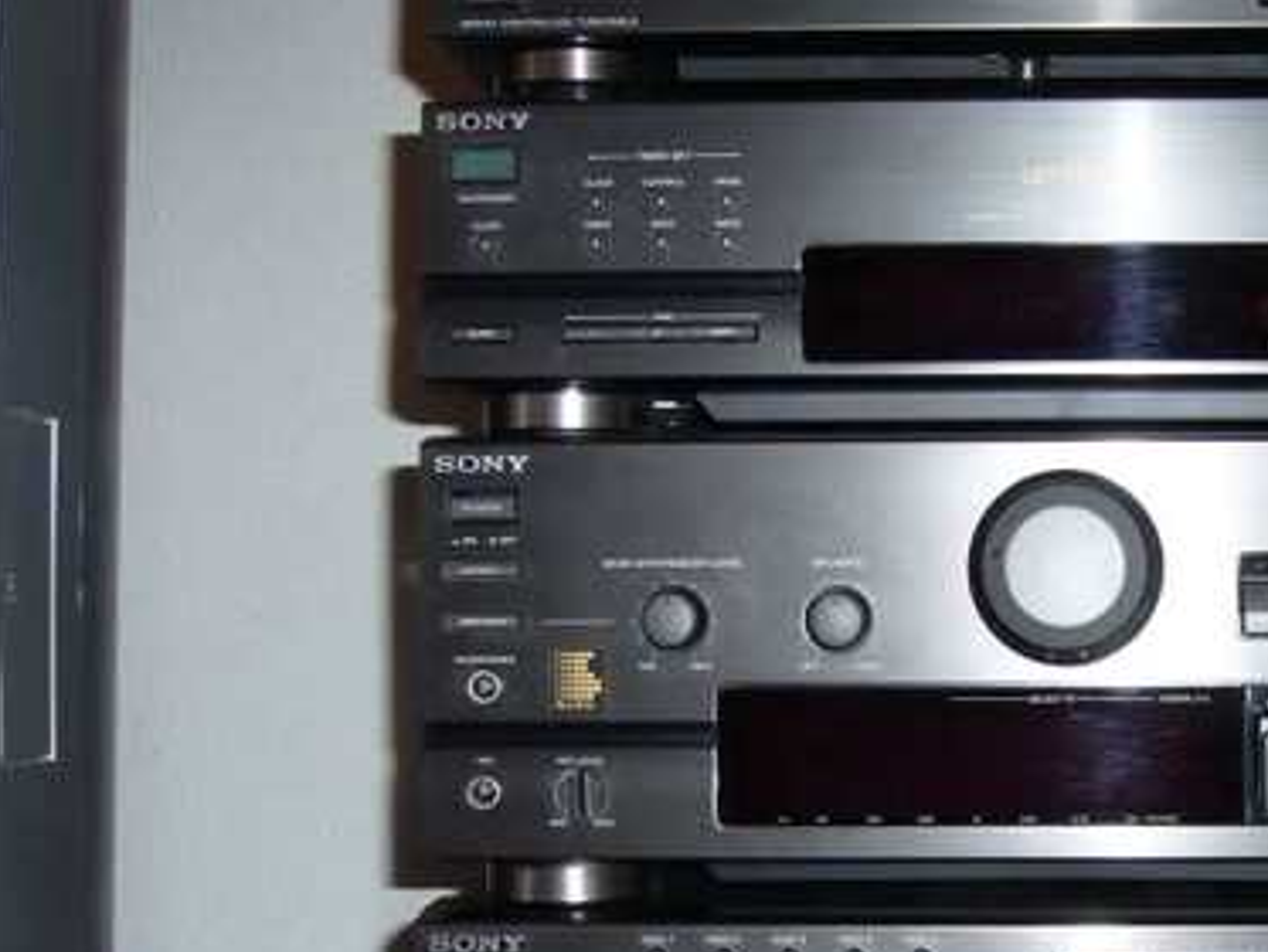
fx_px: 2199
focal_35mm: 60
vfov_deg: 24.4
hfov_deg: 31.3
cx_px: 1023
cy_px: 564
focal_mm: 5.8
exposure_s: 1/30
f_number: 2.8
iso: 100
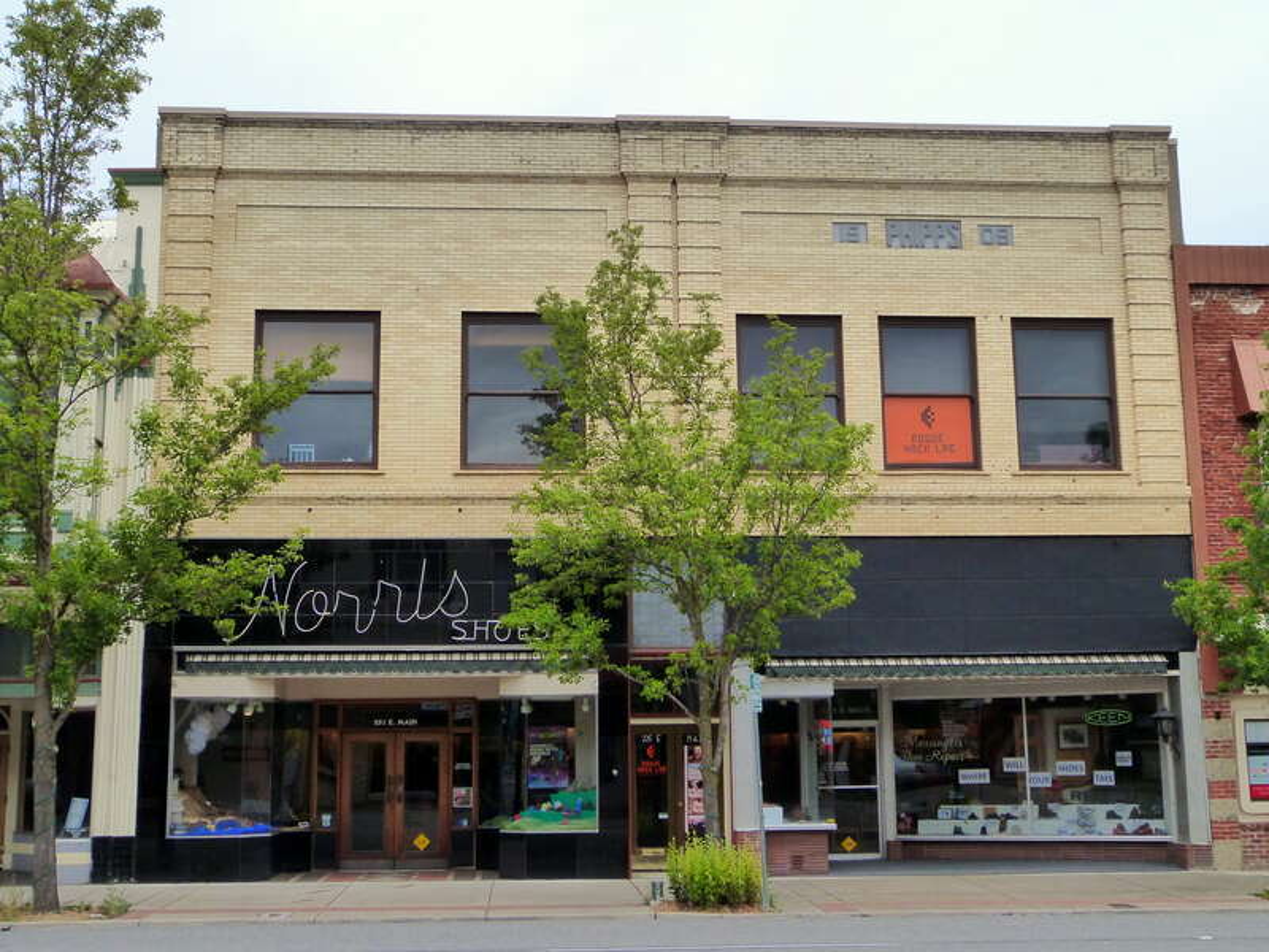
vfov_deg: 33.6
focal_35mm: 43
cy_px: 476
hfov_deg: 43.9
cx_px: 634
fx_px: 1576
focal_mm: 7.6
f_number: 5.6
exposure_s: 1/400
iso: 250
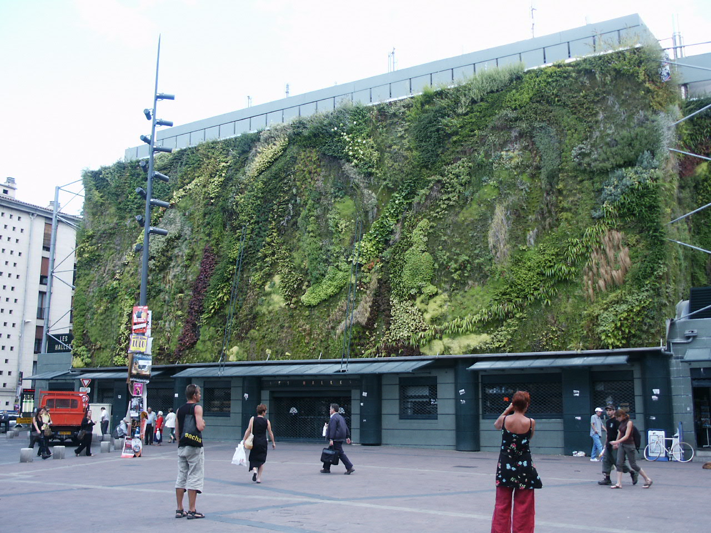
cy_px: 266
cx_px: 356
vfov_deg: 40.7
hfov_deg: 52.6
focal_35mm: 35
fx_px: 719
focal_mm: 7.18
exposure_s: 1/125
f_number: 3
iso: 64
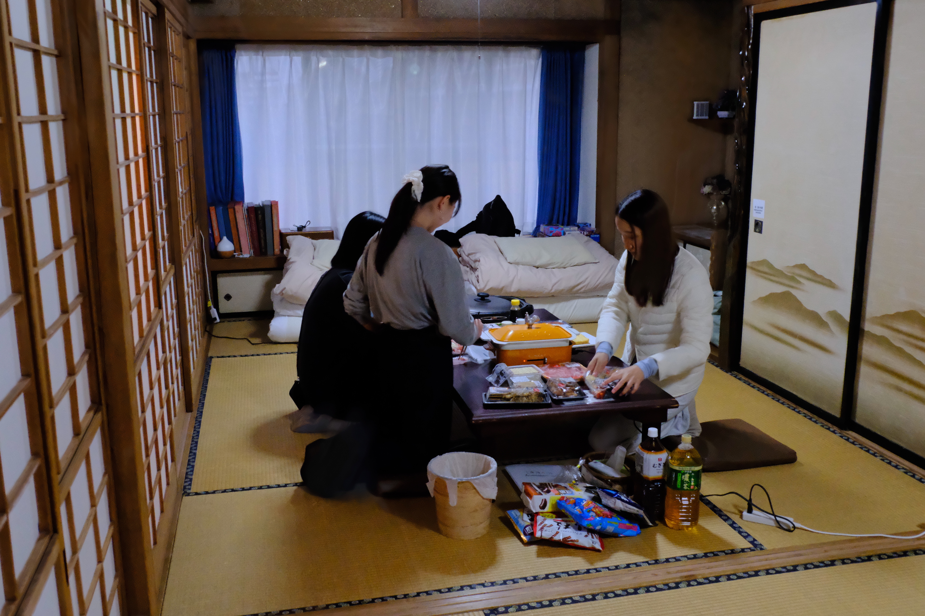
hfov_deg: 58.7
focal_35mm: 32
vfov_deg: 41.1
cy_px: 308
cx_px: 462
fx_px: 822
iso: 12800
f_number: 14
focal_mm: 21.6
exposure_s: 1/20
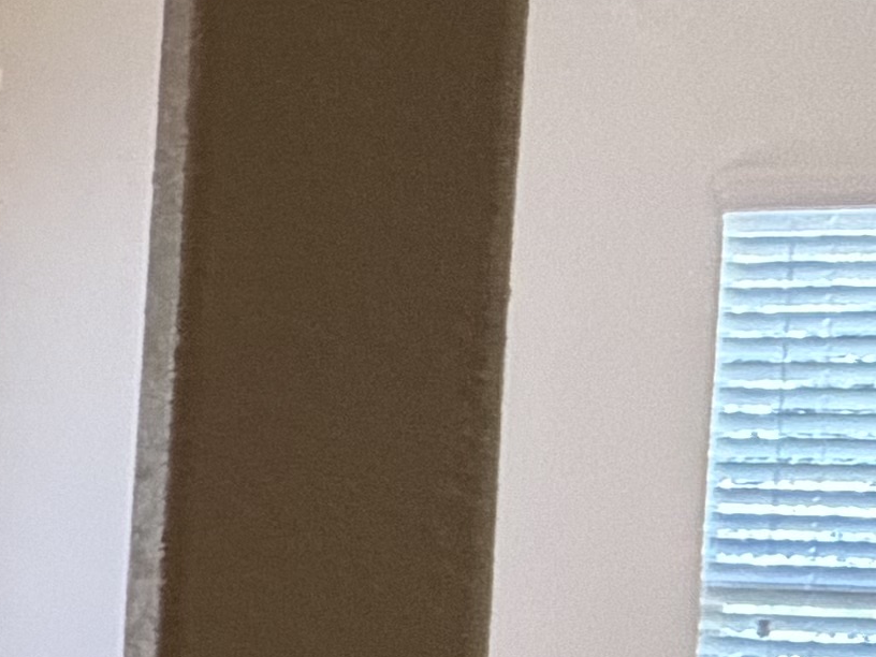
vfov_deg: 15.0
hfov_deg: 9.7
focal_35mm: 98
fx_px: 2480
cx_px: -2172
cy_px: 515
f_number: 2.2
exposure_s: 1/60
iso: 320
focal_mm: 2.22
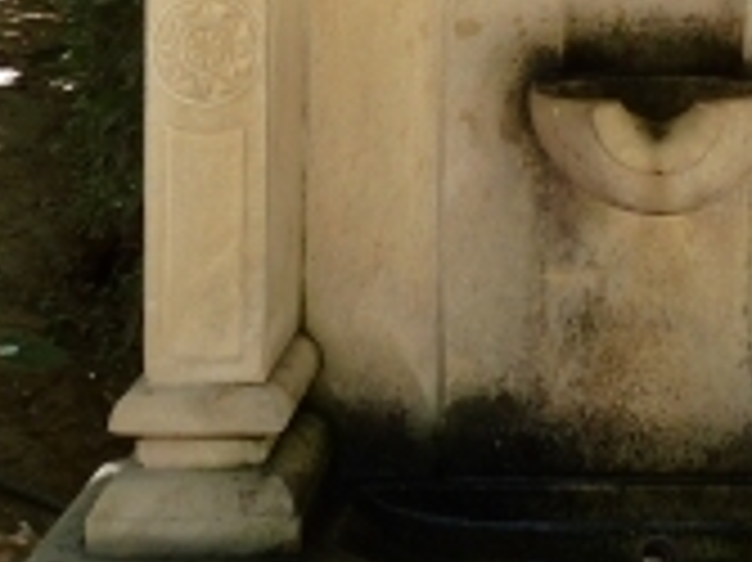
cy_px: -139
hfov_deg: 21.4
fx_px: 1954
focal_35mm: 90
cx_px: 635
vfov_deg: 15.7
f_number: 2.8
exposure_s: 1/125
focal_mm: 4.4
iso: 100
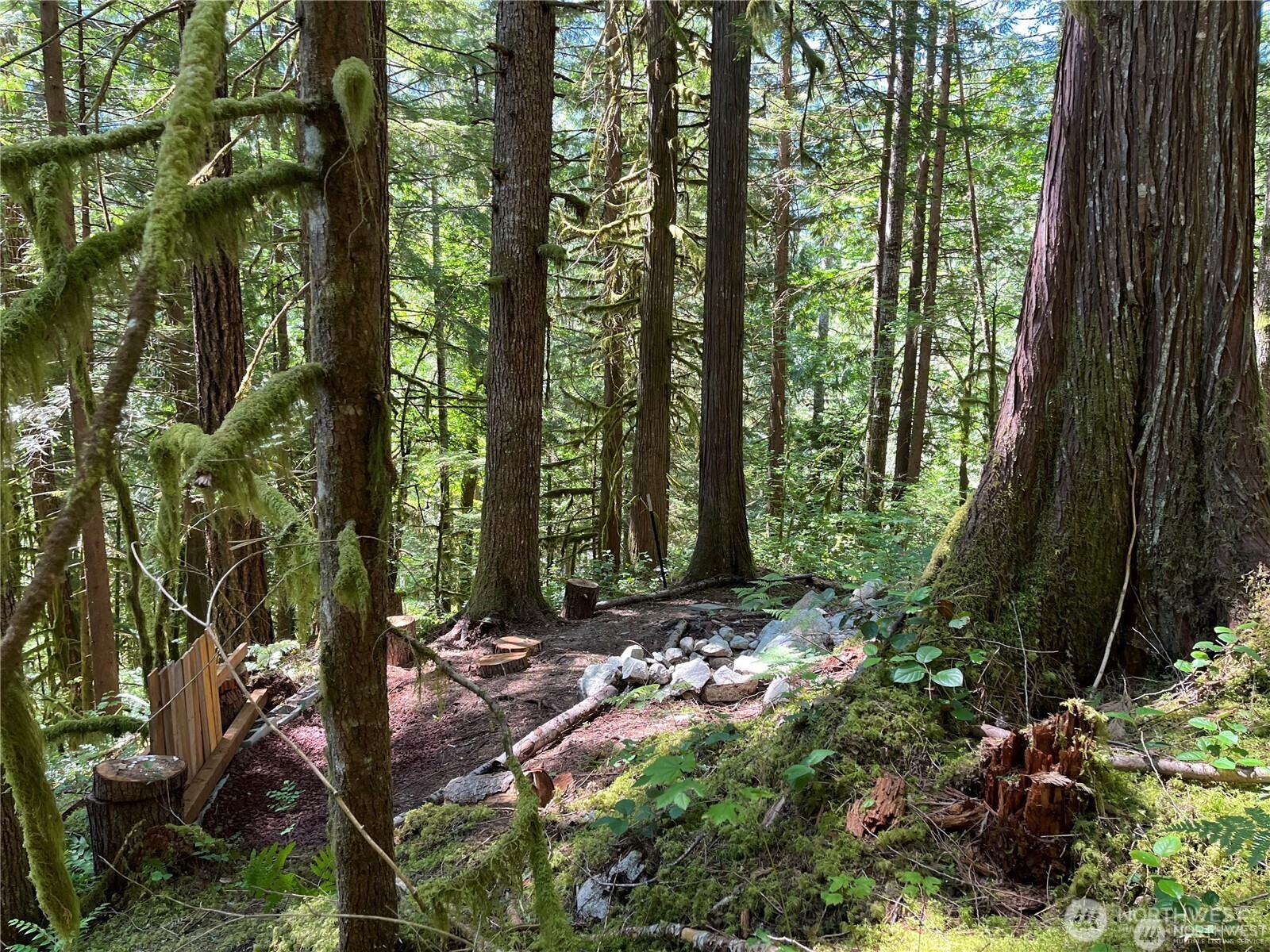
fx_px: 954
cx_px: 635
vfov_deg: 53.1
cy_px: 476
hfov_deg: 67.3
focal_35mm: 26
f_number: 1.6
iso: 100
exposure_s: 1/122
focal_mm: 5.1
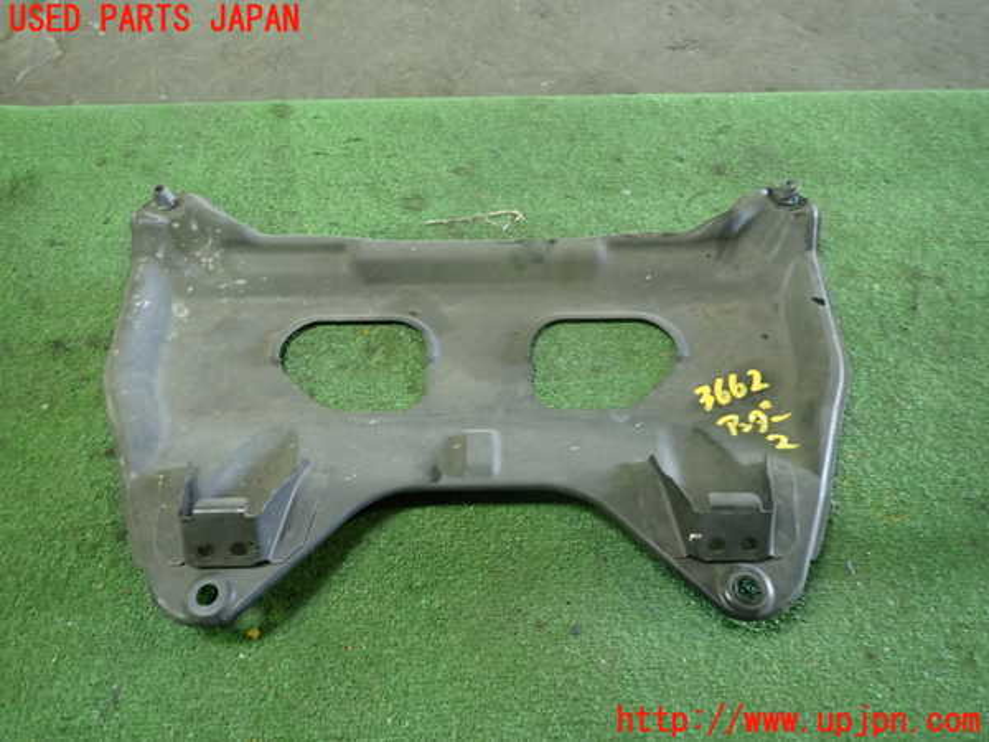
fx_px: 714
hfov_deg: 69.4
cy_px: 371
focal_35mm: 25
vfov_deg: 54.9
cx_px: 494
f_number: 2
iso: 320
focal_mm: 4.5
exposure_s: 1/30
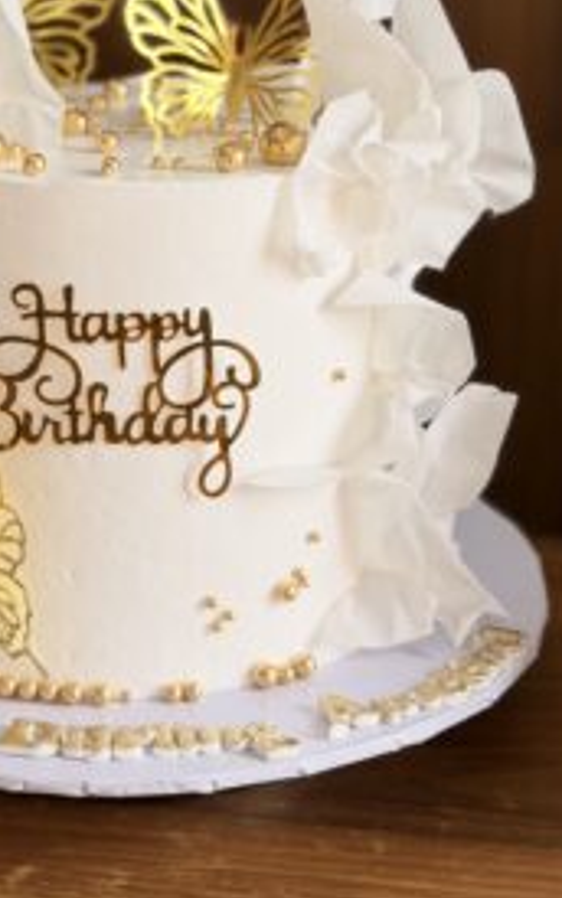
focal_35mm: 74
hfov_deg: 17.5
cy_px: 278
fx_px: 1813
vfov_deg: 27.6
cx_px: 121
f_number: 1.78
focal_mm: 6.76
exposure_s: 1/310
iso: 64
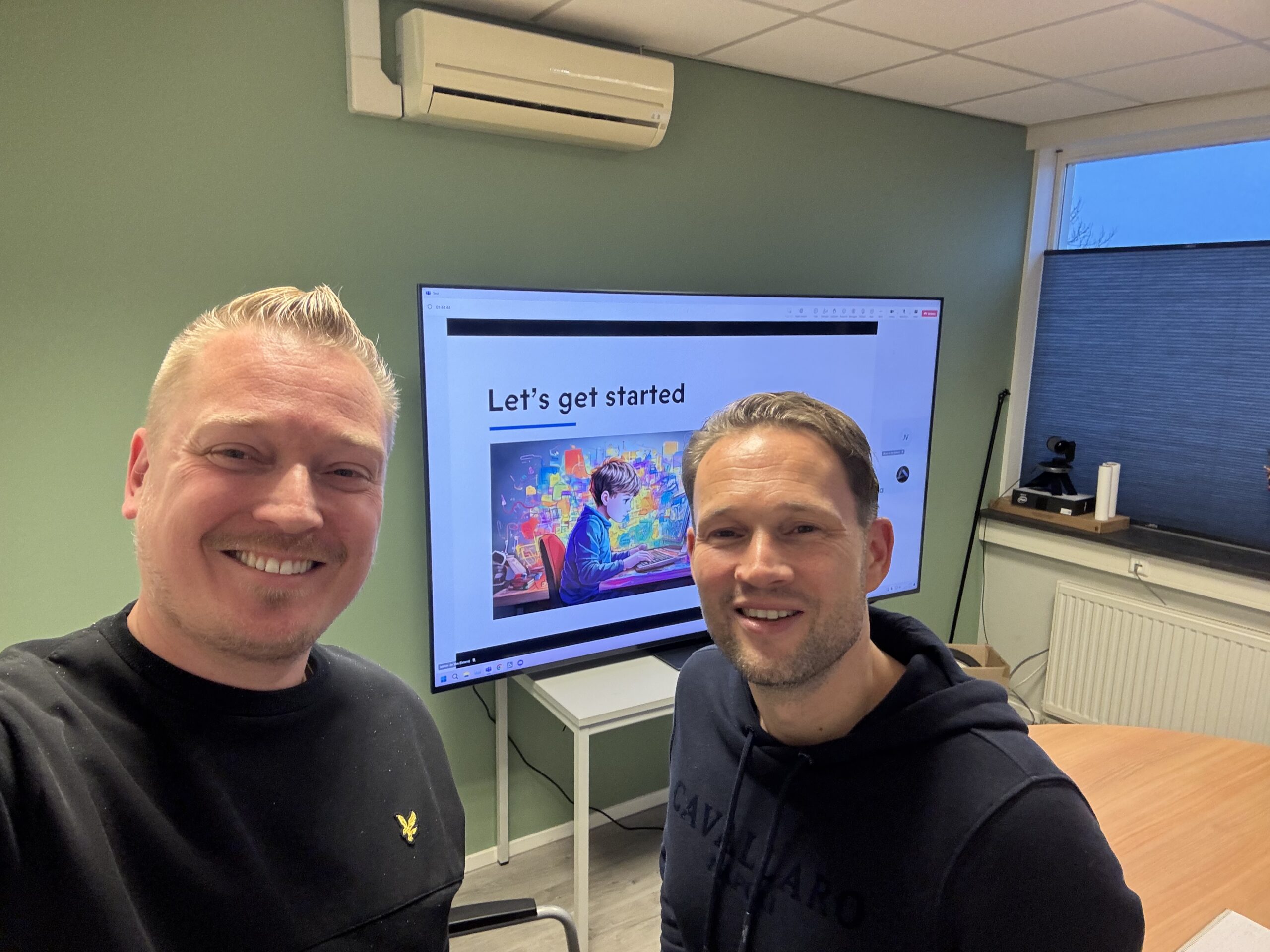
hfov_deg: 73.9
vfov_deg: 58.9
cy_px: 476
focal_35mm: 23
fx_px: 844
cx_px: 635
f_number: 1.9
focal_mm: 2.69
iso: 200
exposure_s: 1/50
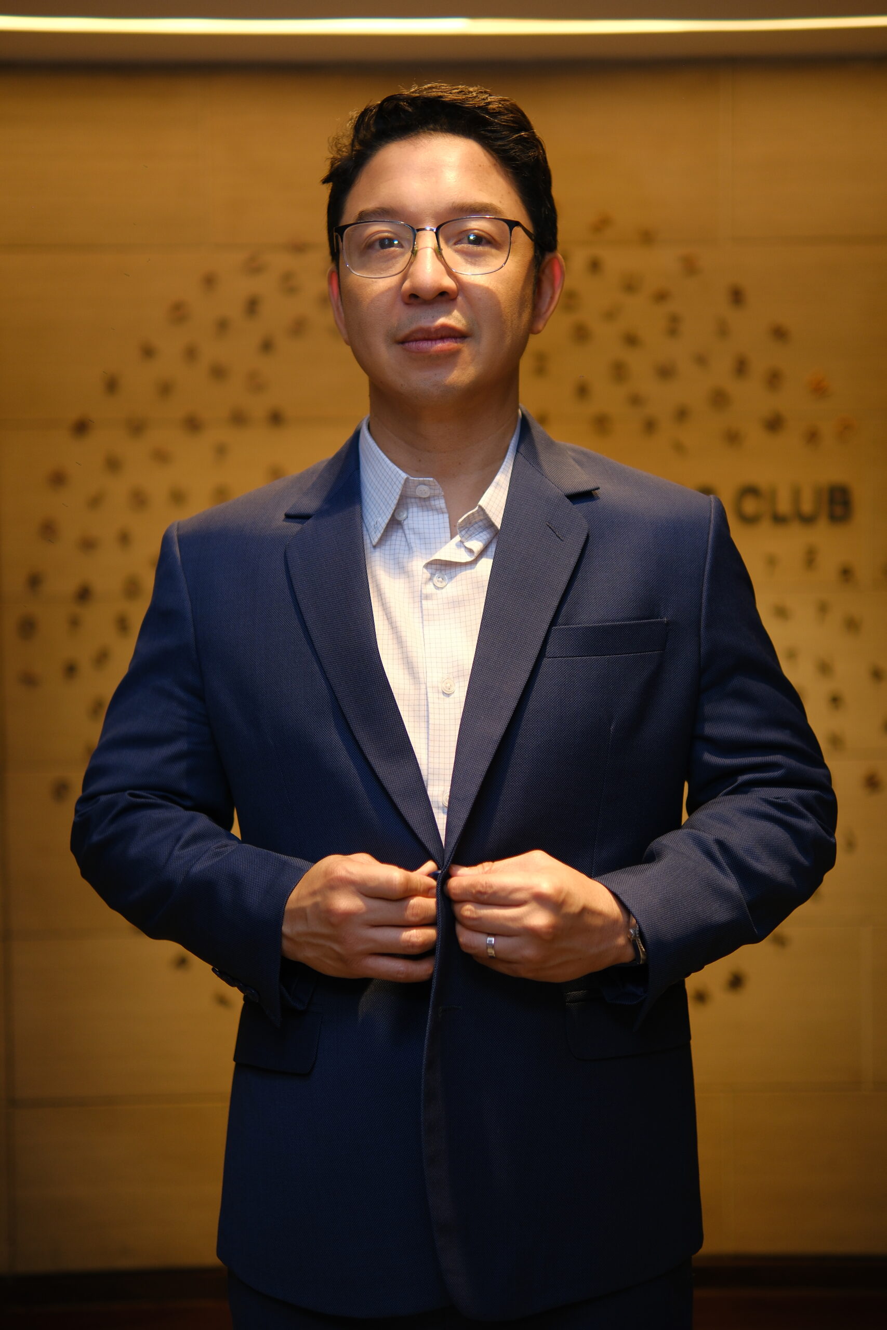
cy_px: 665
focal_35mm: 50
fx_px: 1848
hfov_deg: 27.0
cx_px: 444
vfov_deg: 39.6
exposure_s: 1/125
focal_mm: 33
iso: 200
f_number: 1.4
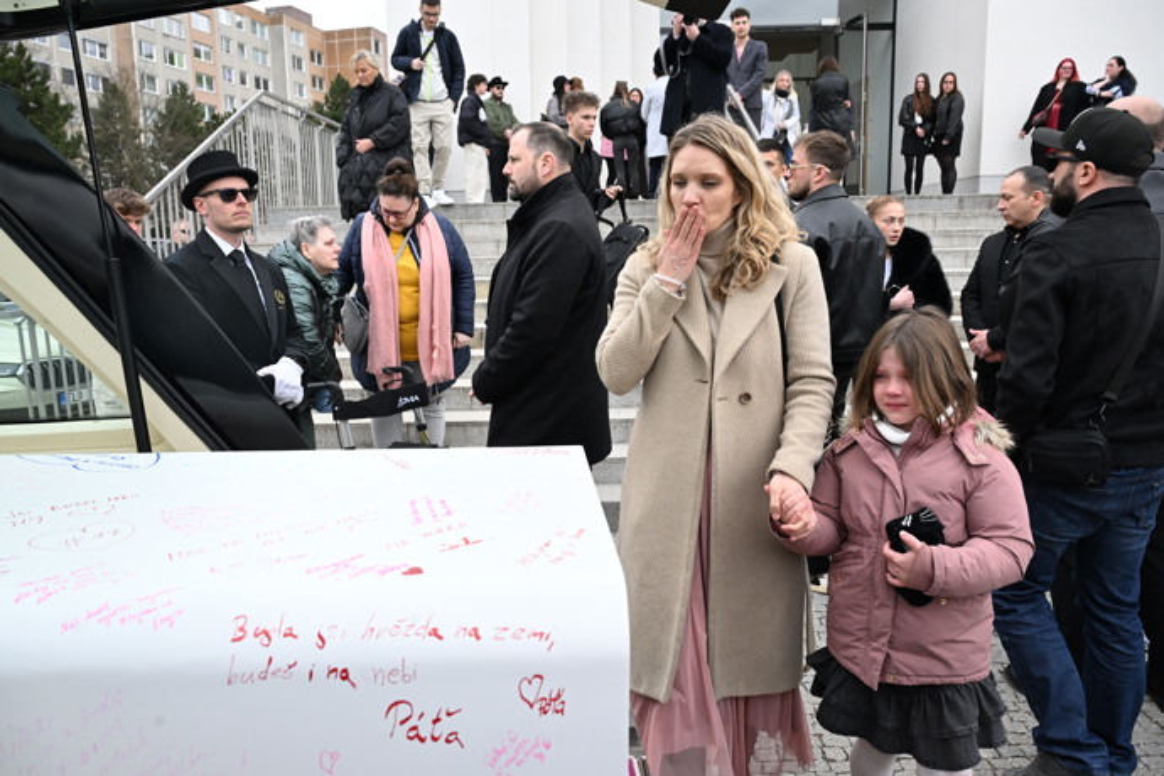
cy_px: 388
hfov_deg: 65.5
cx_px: 582
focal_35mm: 28
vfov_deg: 46.4
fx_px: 905
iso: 1600
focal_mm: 28
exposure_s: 1/1000
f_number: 7.1
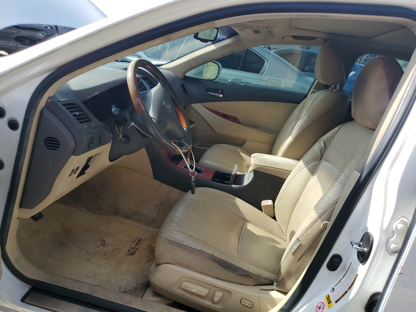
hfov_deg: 67.3
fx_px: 312
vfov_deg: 53.1
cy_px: 156
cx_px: 208
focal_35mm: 26
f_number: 1.5
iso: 50
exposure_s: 1/1250
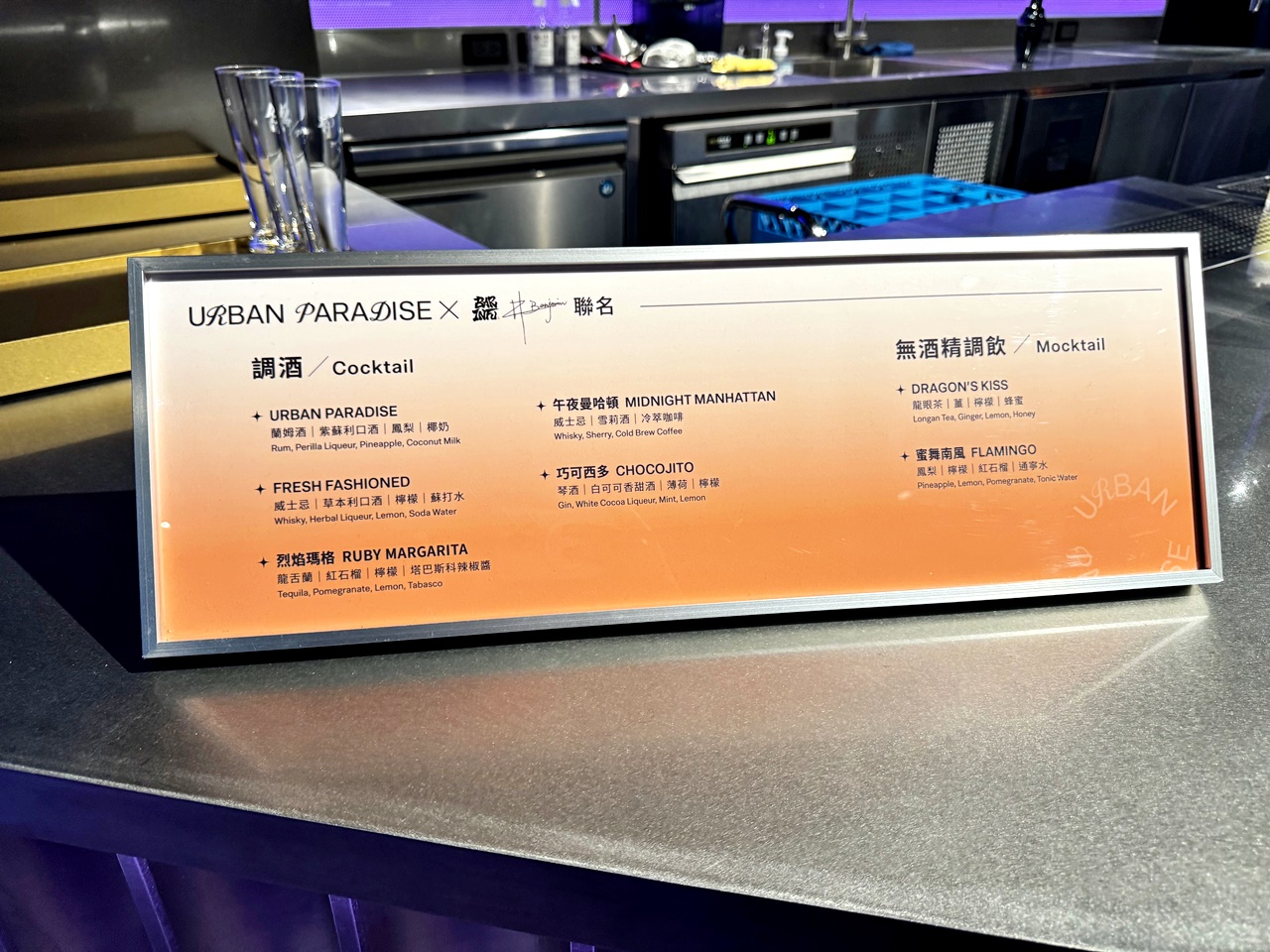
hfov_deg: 71.6
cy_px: 476
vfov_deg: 56.8
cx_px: 635
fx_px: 881
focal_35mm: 24
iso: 200
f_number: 1.78
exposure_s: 1/107
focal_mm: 6.76
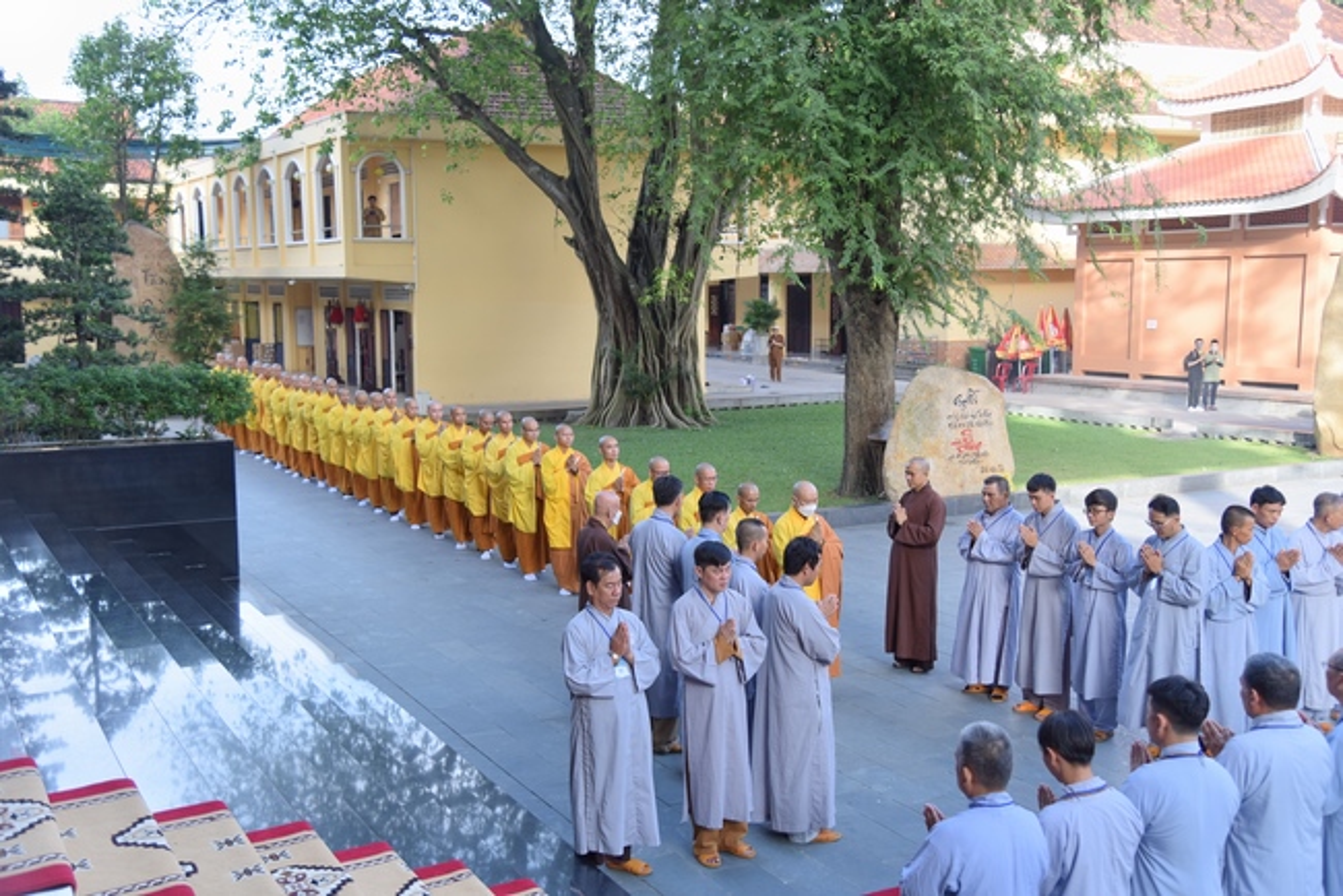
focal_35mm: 38
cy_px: 448
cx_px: 672
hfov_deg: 50.7
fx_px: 1418
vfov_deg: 35.1
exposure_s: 1/125
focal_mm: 38
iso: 125
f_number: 4
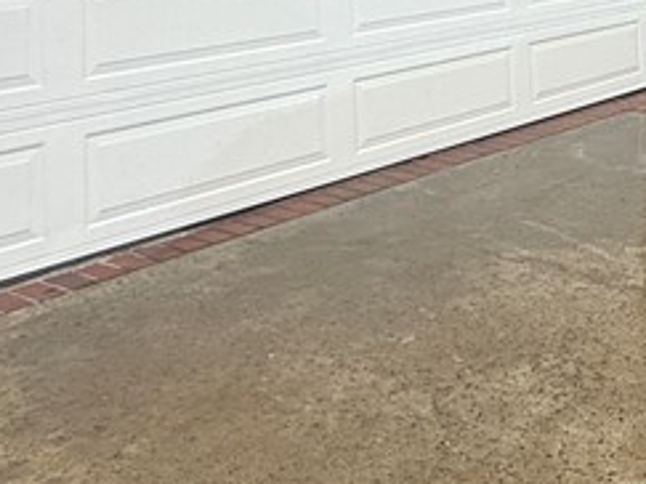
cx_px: 795
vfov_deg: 22.0
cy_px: -165
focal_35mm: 59
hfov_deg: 28.1
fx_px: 1101
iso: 50
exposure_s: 1/427
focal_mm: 2.22
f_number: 2.2
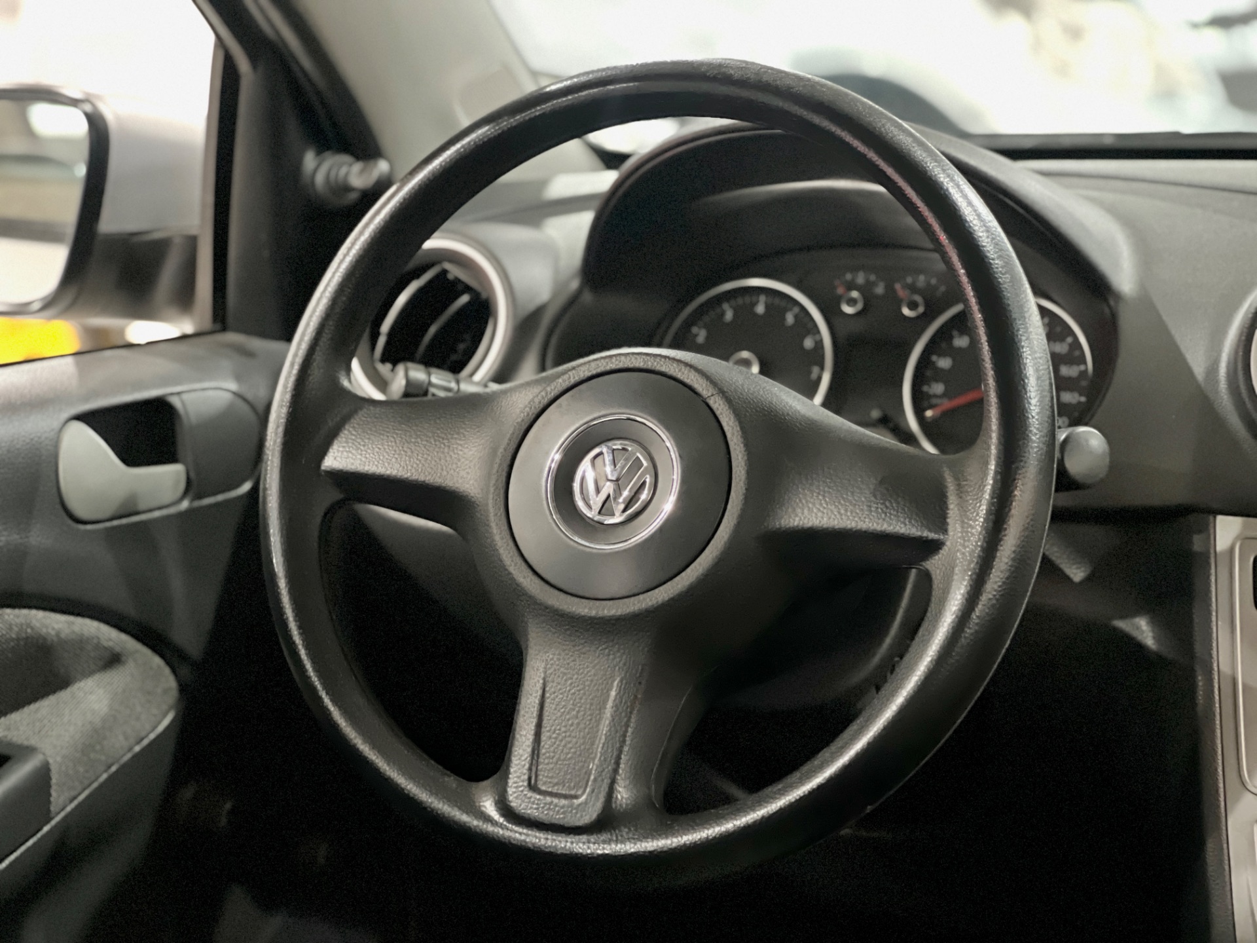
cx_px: 628
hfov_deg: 25.3
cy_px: 472
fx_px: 2796
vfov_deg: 19.1
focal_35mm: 77
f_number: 2.8
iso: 1250
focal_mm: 9
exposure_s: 1/15
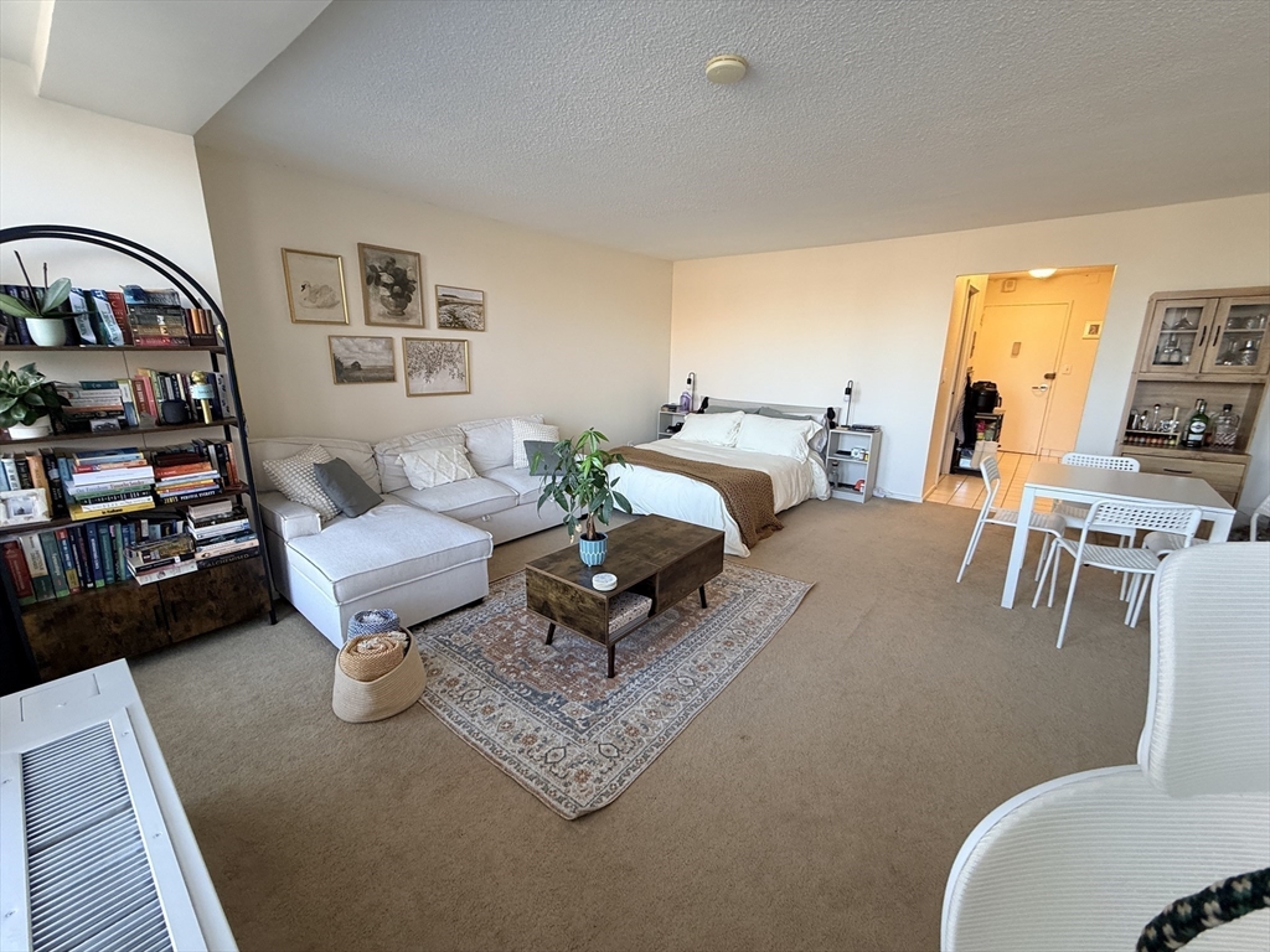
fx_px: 514
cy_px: 476
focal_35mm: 14
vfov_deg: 85.7
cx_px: 635
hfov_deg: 102.1
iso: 200
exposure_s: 1/120
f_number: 2.2
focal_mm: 2.22
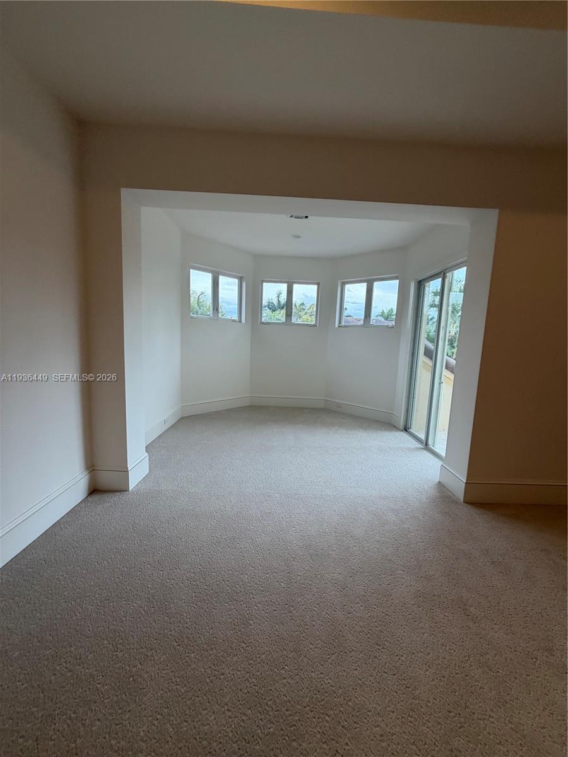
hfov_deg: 85.7
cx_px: 284
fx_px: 306
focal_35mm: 14
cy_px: 378
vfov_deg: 102.1
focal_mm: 2.22
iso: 80
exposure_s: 1/120
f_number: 2.2
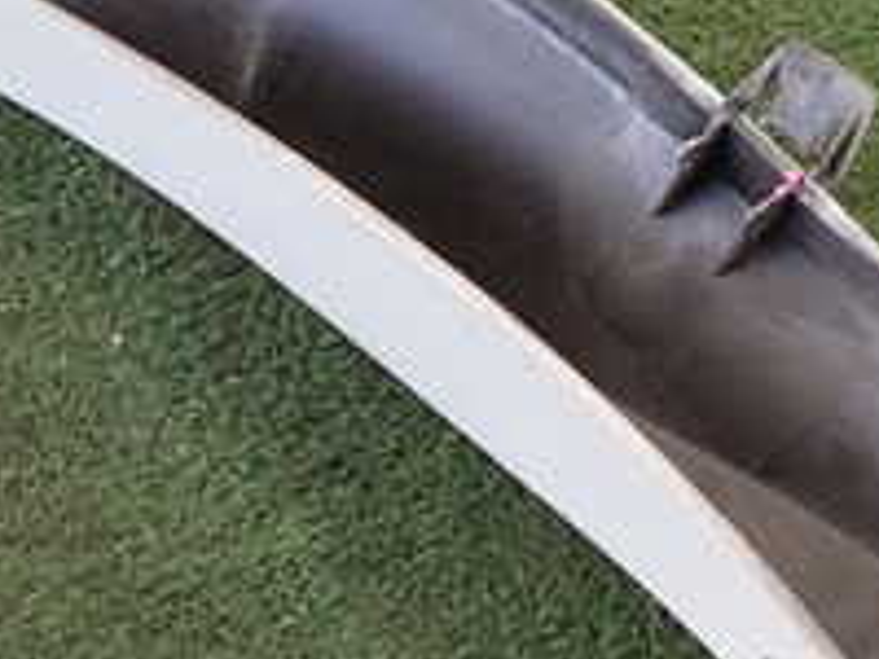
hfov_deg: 20.3
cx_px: 224
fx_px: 2438
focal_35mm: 96
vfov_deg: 15.4
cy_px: 316
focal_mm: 5.79
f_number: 3.2
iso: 100
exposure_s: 1/60
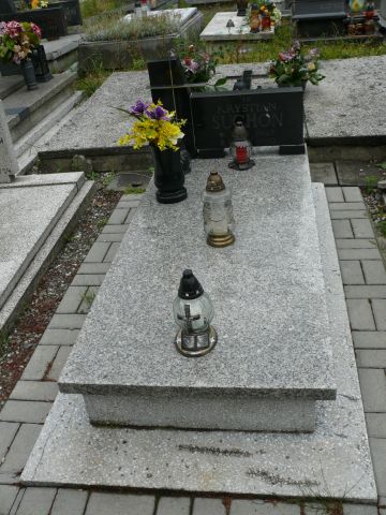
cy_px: 258
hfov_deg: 40.7
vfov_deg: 52.6
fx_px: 520
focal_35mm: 35
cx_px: 193
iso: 100
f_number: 4
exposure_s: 1/160
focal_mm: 7.4
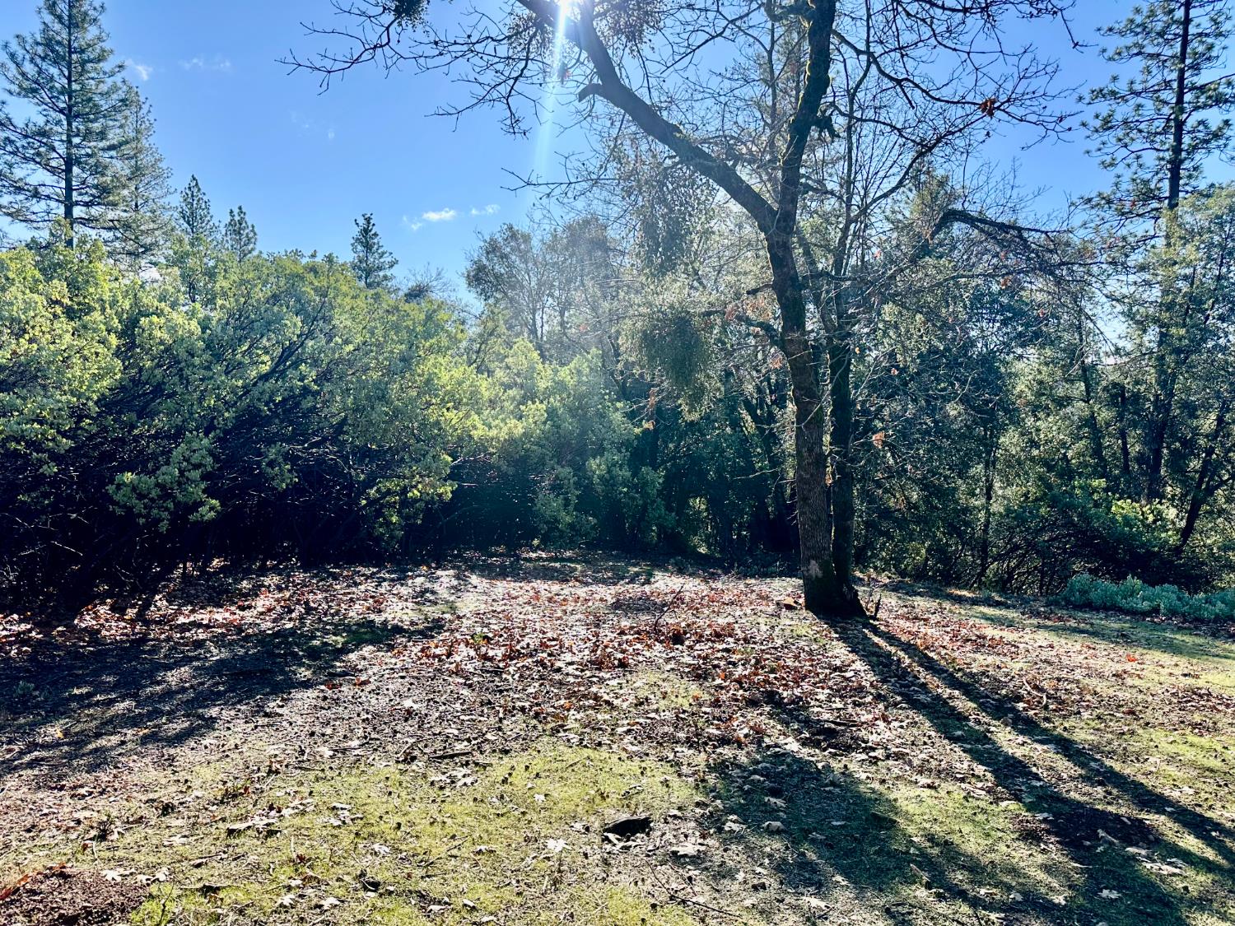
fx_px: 856
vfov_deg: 56.8
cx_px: 618
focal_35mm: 24
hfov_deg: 71.6
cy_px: 463
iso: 80
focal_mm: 6.86
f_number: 1.78
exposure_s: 1/1916
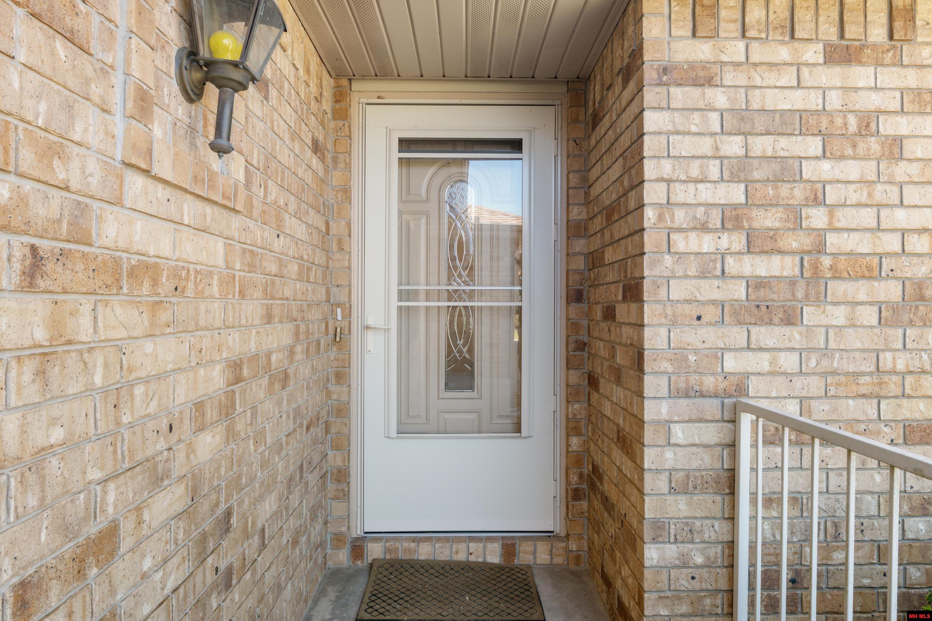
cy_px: 310
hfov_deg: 80.8
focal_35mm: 21
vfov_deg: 59.1
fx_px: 548
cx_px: 466
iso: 200
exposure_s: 1/40
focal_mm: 14.1
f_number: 9
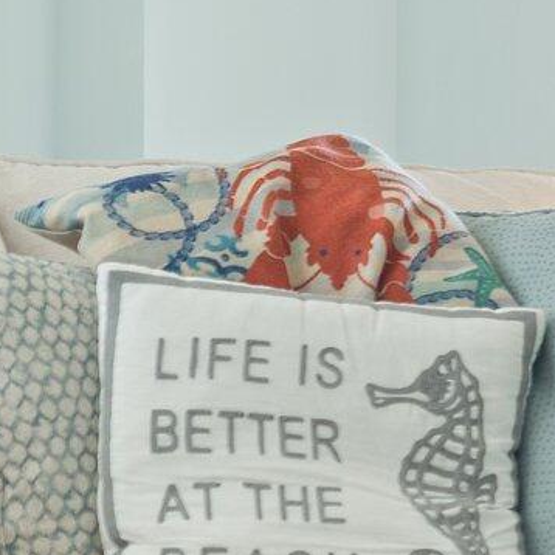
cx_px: 1453
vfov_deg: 6.1
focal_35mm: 288
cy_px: 305
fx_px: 5224
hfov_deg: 5.8
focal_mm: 59.2
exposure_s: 1/50
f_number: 4
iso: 500
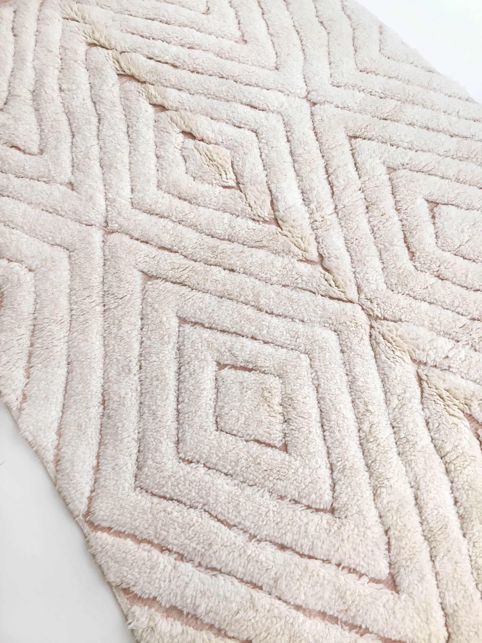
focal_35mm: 29
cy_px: 322
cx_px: 241
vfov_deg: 61.7
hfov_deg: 48.2
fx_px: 538
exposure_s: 1/33
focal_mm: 4.15
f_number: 2.2
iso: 32
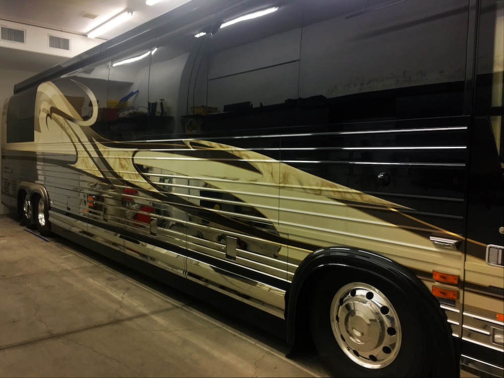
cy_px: 189
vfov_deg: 48.2
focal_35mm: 29
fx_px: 422
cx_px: 252
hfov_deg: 61.7
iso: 25
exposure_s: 1/30
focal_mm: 4.15
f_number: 2.2
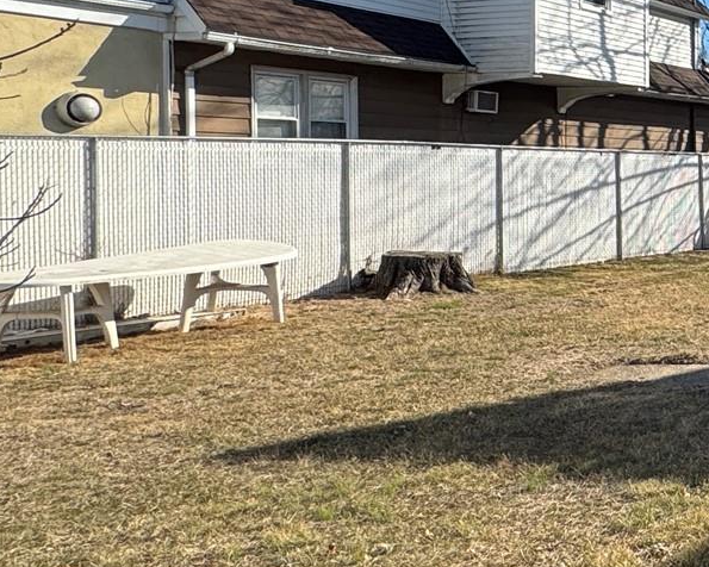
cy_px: 179
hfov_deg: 27.4
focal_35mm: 47
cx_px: 1062
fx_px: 986
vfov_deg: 31.8
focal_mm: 2.22
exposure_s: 1/1395
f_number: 2.2
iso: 40
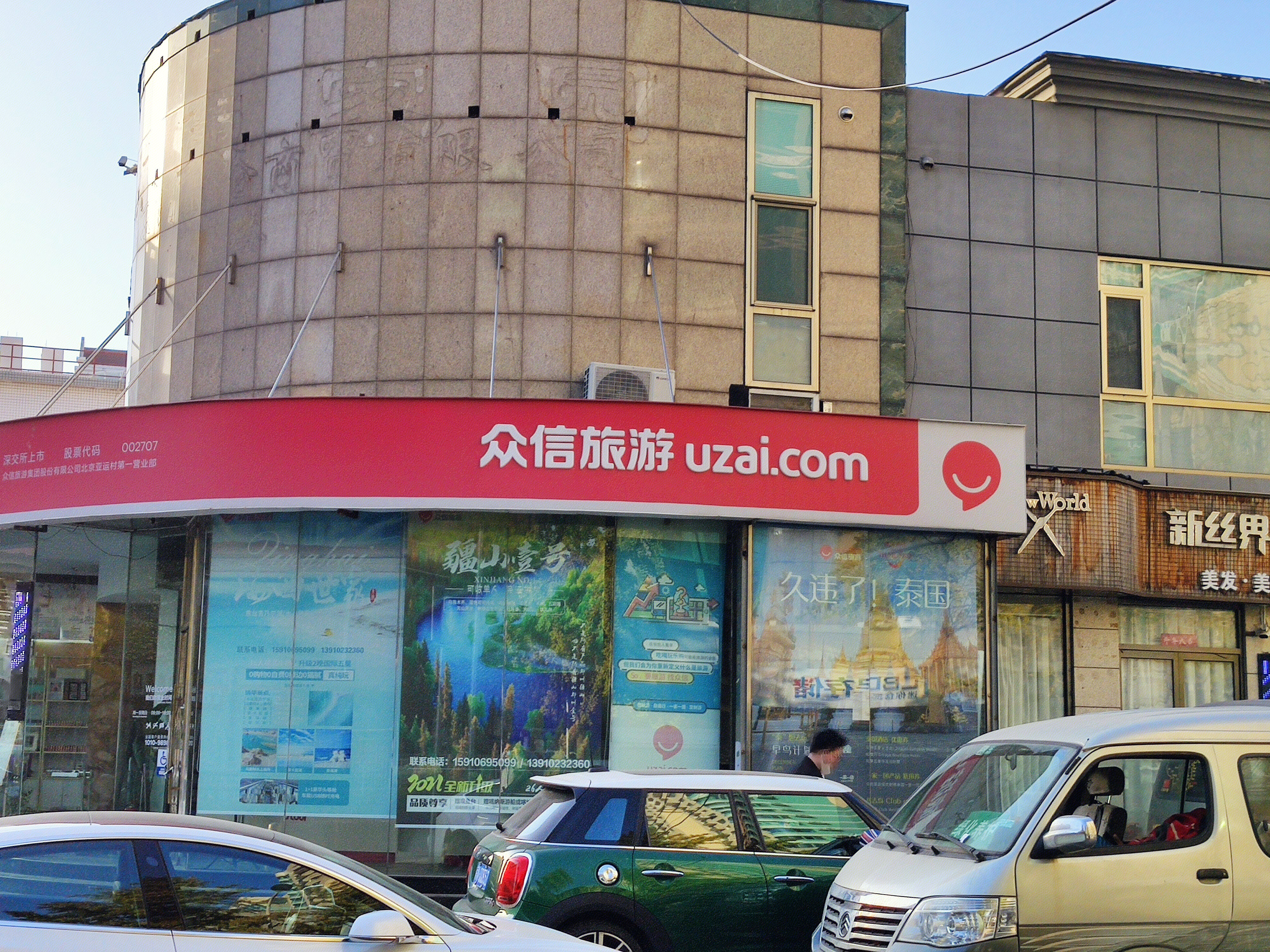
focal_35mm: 48
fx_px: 1761
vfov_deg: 30.3
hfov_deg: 39.7
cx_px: 635
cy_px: 476
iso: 112
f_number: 1.75
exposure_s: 1/2271
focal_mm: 4.75
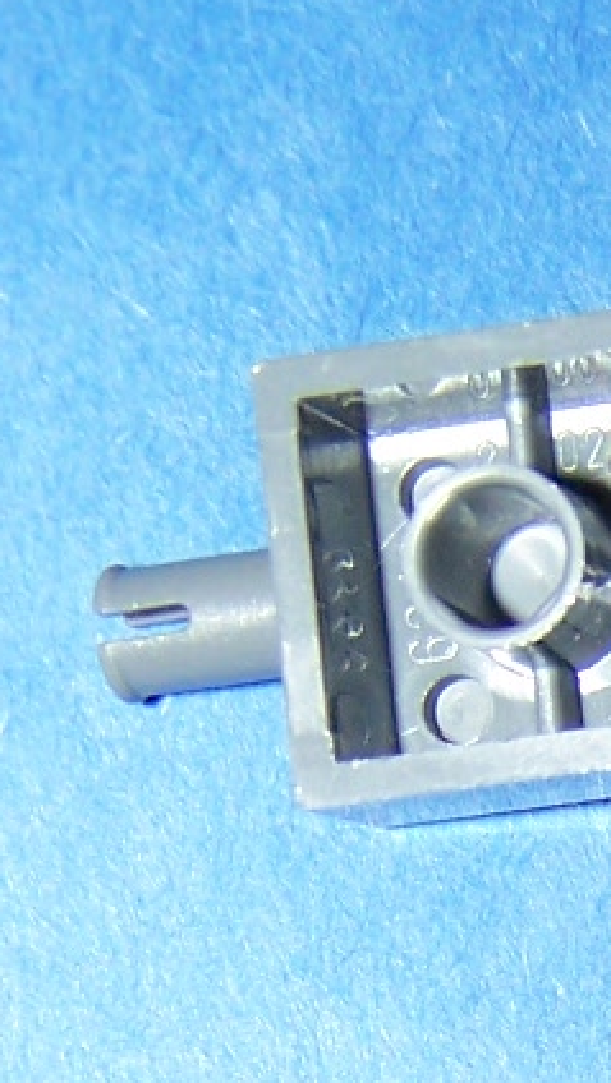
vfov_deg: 14.0
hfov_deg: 8.0
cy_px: 1469
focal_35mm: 146
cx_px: 1171
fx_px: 4198
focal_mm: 6.3
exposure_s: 1/60
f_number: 2.8
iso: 80
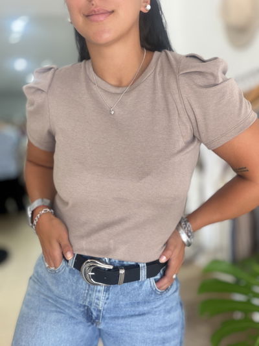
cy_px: 173
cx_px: 130
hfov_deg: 46.8
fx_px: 299
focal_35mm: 30
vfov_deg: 60.0
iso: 80
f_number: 1.9
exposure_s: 1/87
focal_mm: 2.71
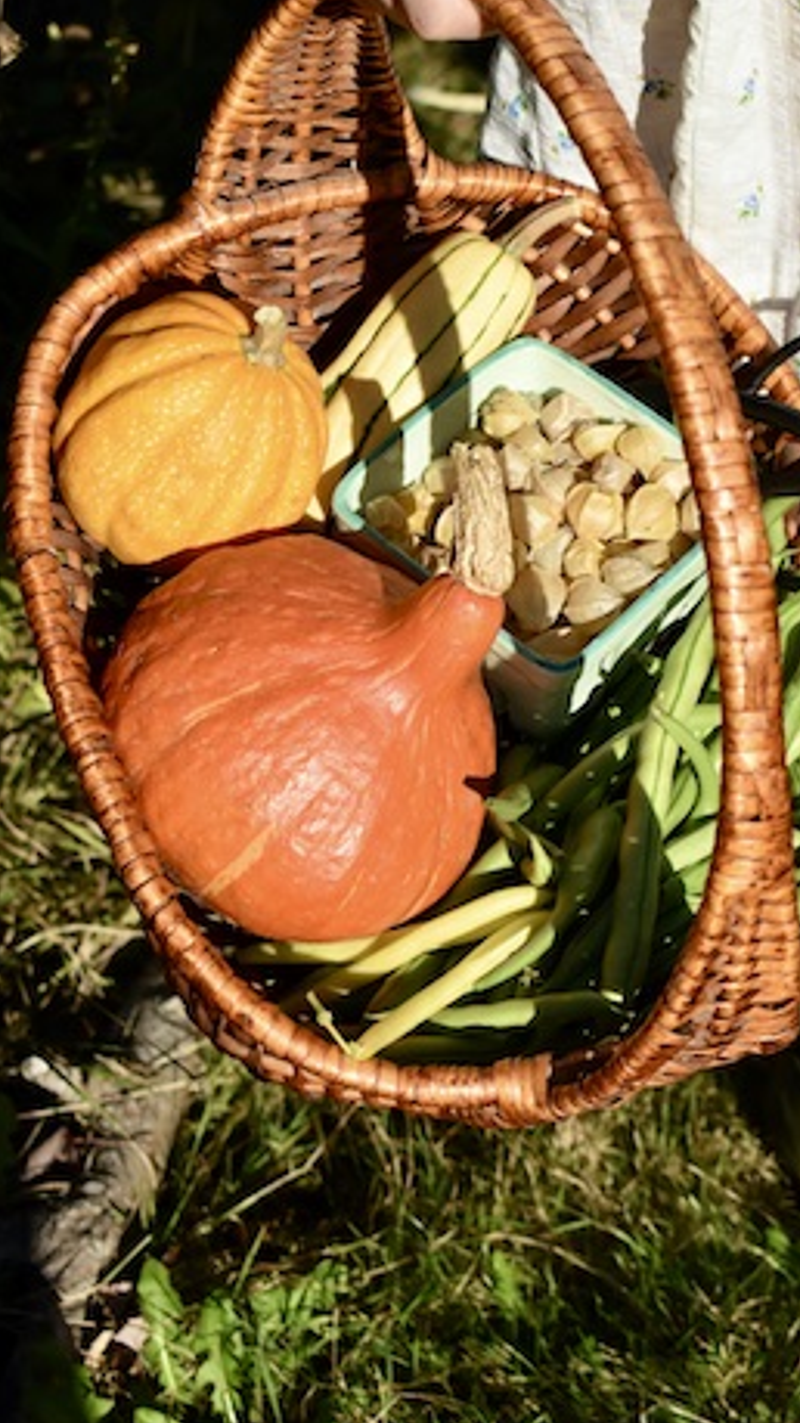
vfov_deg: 27.2
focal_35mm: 78
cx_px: 602
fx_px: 2943
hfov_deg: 15.4
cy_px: 651
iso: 800
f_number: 5.6
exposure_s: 1/4000
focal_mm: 38
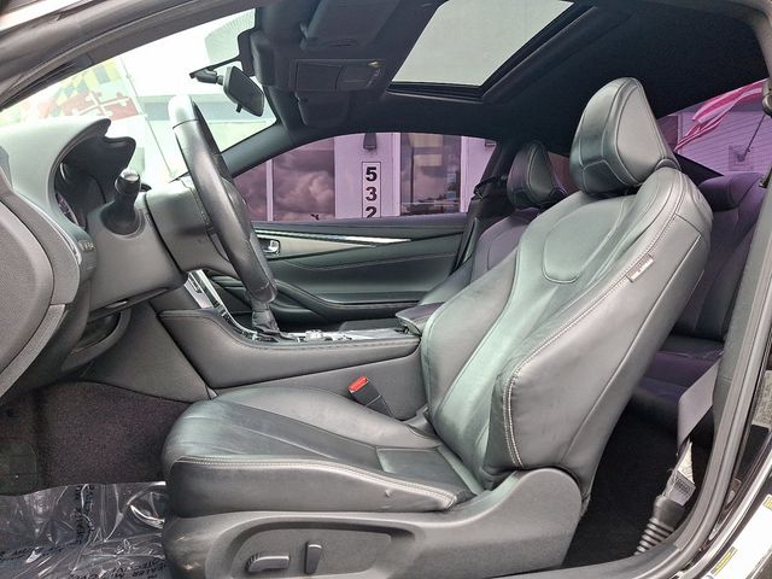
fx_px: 558
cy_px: 290
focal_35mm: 25
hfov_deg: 69.4
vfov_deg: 54.9
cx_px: 386
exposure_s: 1/120
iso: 50
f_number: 1.8
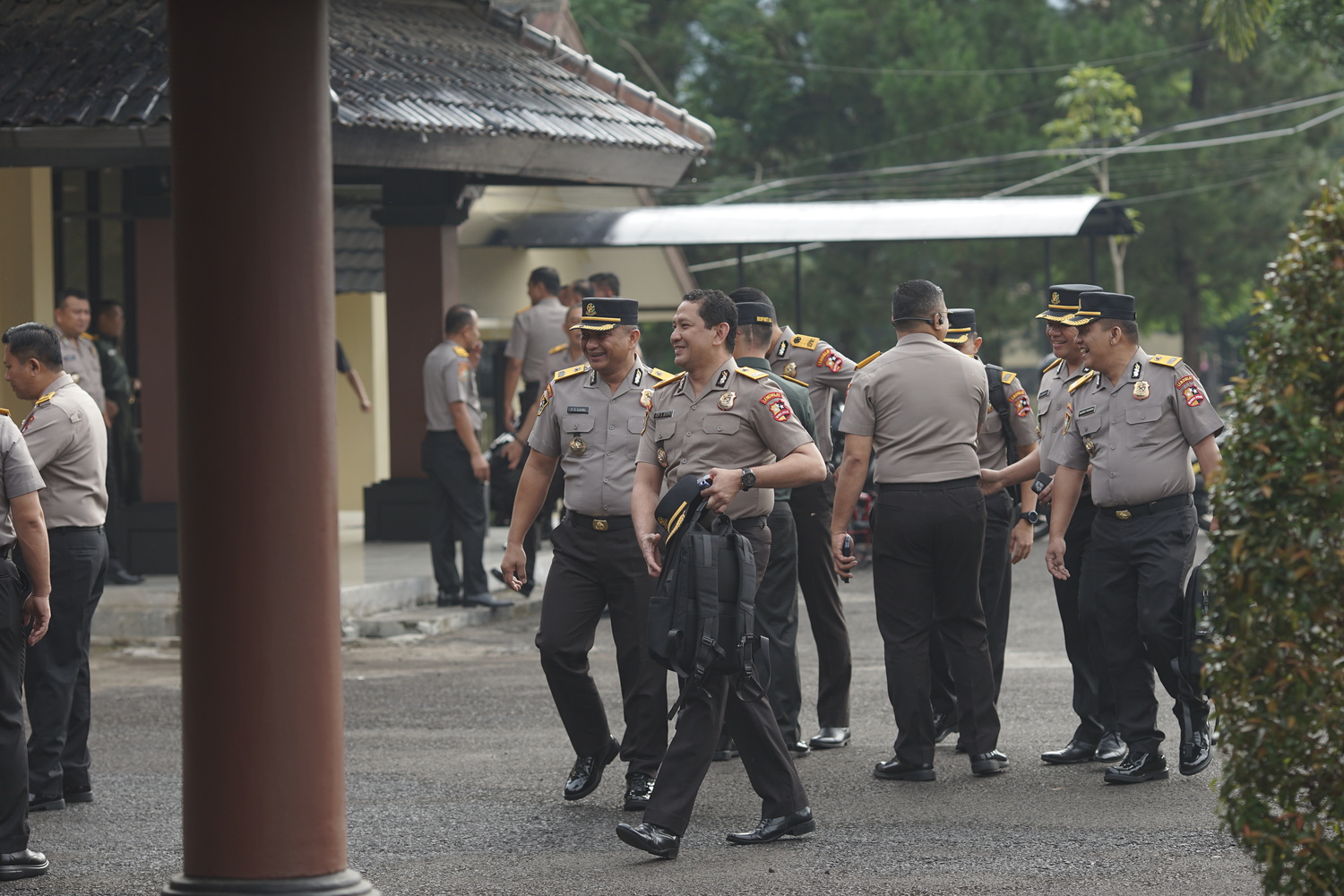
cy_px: 448
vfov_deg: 10.2
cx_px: 672
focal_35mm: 135
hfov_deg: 15.2
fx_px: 5040
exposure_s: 1/500
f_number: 4
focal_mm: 135
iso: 200
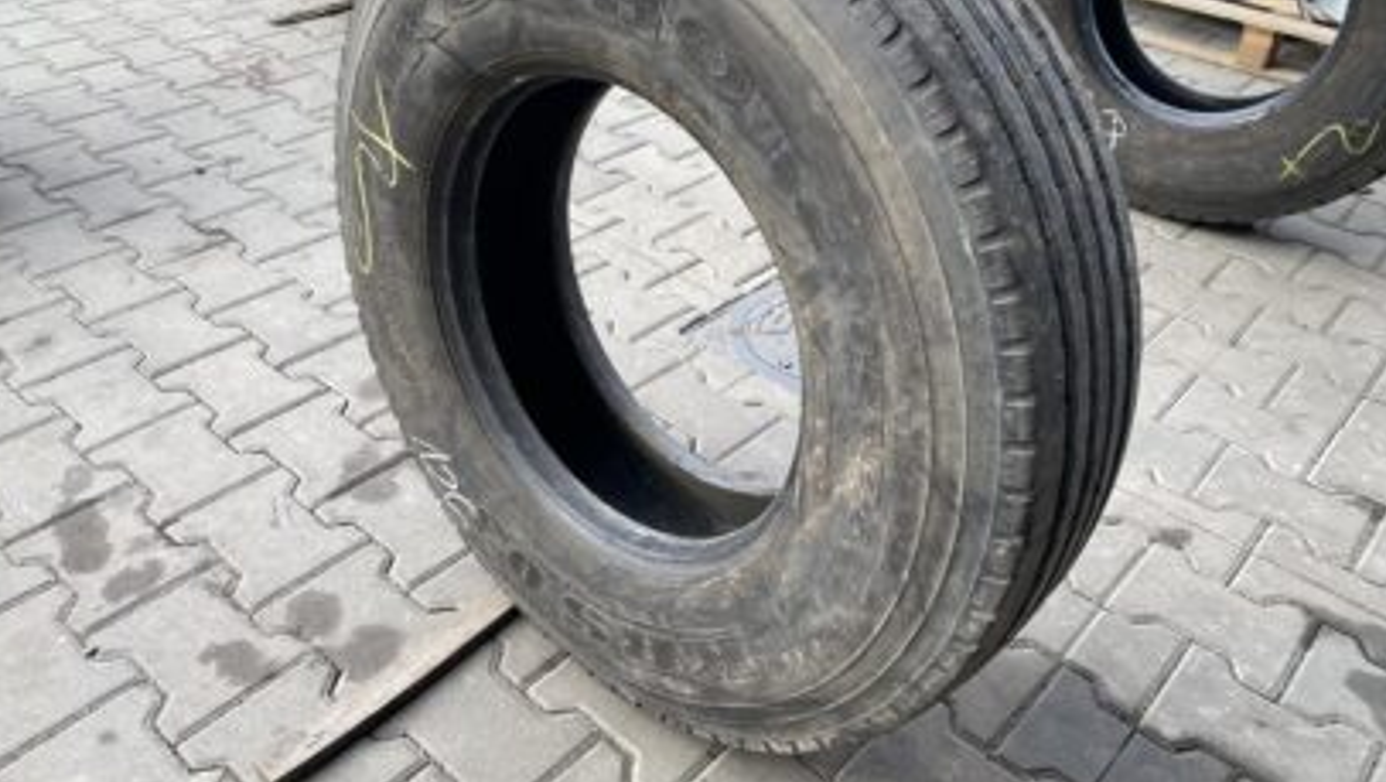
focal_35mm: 30
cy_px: 330
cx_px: 703
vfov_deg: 38.9
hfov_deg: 64.3
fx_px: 1103
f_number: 1.8
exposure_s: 1/238
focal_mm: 4.25
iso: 32
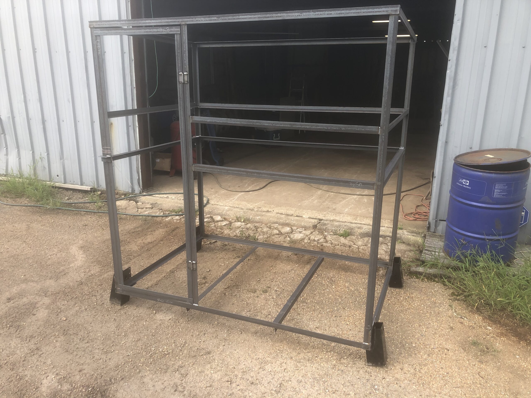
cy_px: 199
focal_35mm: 28
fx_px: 430
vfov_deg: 49.7
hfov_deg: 63.4
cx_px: 266
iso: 20
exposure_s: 1/120
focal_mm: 3.99
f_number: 1.8
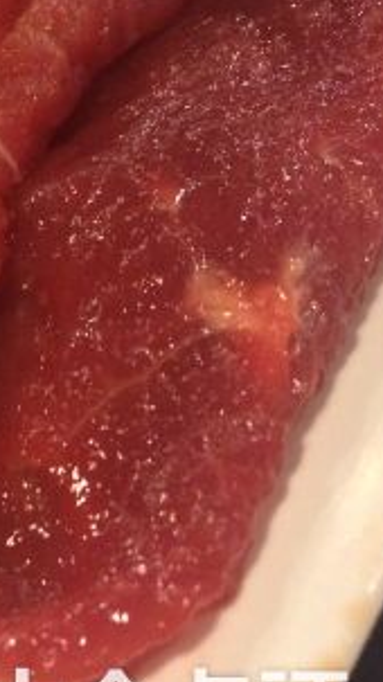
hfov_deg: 14.0
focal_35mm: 73
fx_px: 1321
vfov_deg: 28.8
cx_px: -381
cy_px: 240
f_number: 2.2
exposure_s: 1/33
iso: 320
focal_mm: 4.15
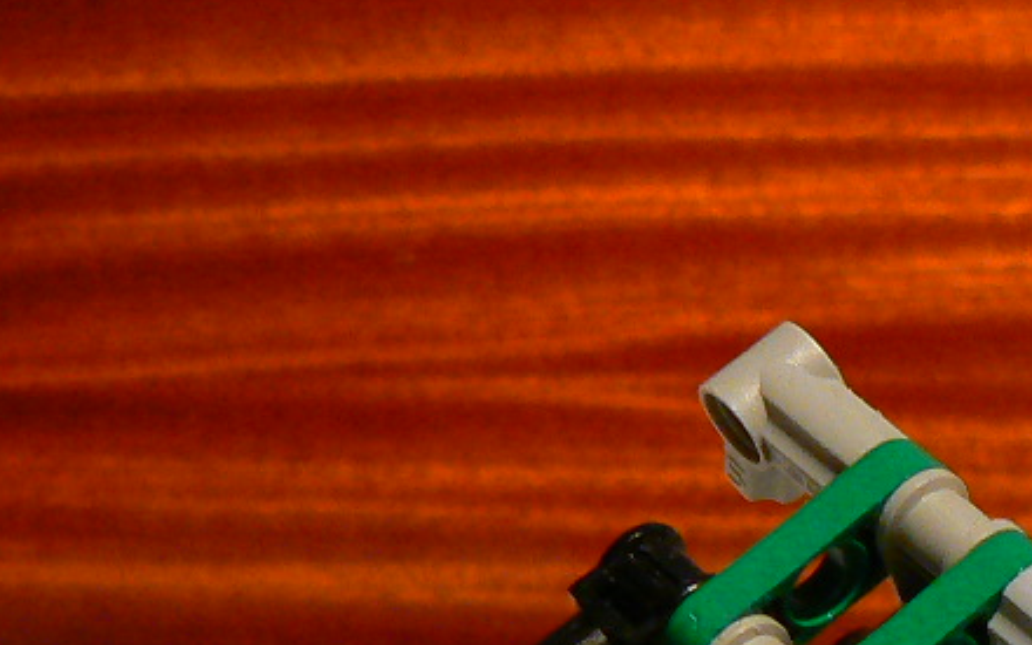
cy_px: 903
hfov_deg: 18.4
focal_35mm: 111
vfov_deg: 11.4
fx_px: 3122
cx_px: 941
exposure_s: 1/30
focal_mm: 6
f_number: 2.8
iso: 200
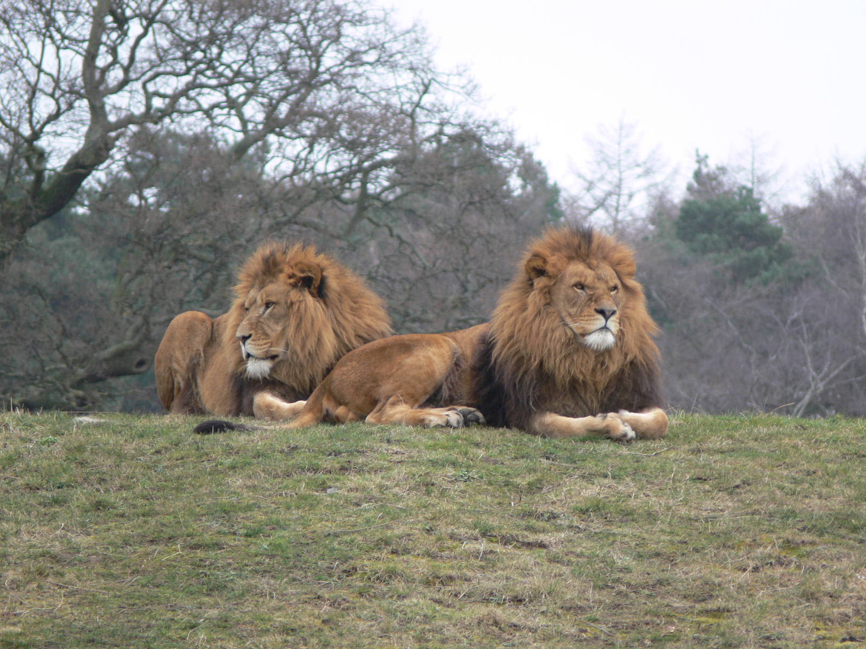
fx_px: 10507
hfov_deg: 4.7
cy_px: 324
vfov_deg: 3.5
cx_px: 433
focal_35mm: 420
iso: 80
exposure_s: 1/50
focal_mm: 88.8
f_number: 3.7
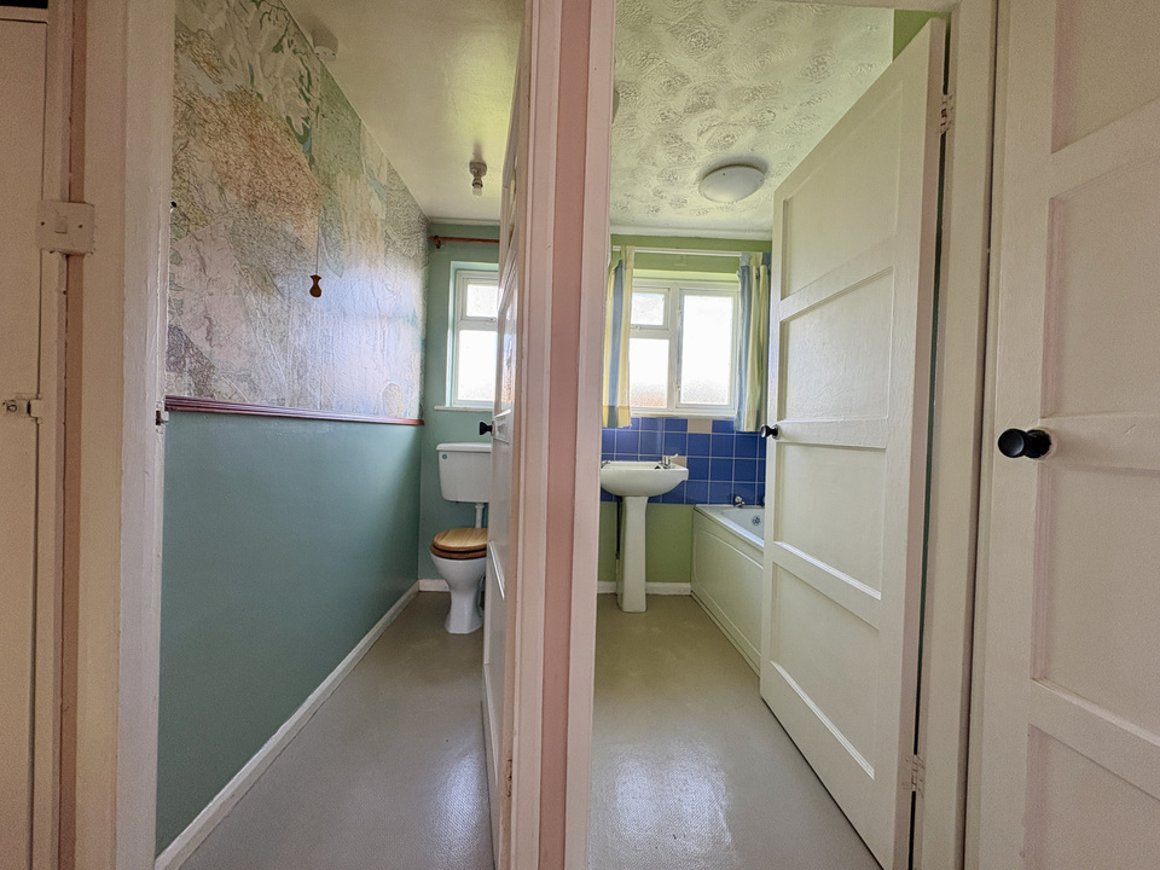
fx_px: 469
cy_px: 435
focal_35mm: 14
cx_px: 580
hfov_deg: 102.1
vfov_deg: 85.7
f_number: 2.2
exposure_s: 1/67
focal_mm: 2.22
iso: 200
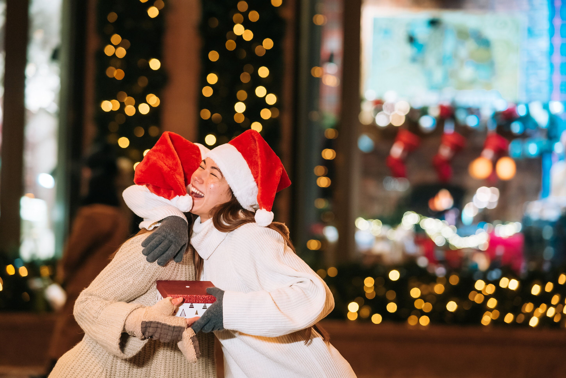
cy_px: 189
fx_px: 1337
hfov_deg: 23.9
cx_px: 283
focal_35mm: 85
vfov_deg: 16.1
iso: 1000
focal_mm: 85
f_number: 2
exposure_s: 1/200
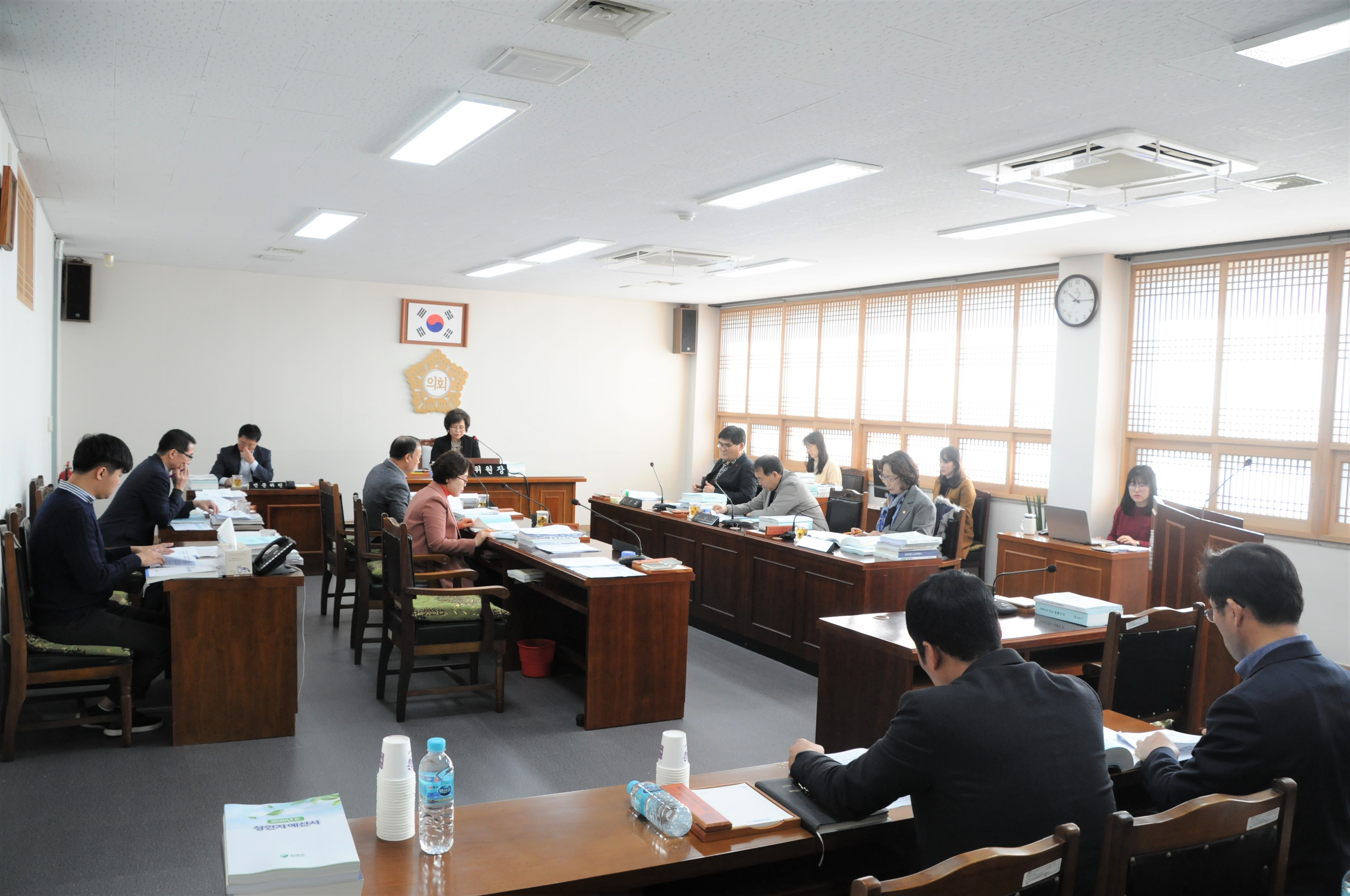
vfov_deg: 47.8
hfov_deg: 67.4
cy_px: 448
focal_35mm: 27
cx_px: 675
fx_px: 1011
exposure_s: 1/100
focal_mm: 18
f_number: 5
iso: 800
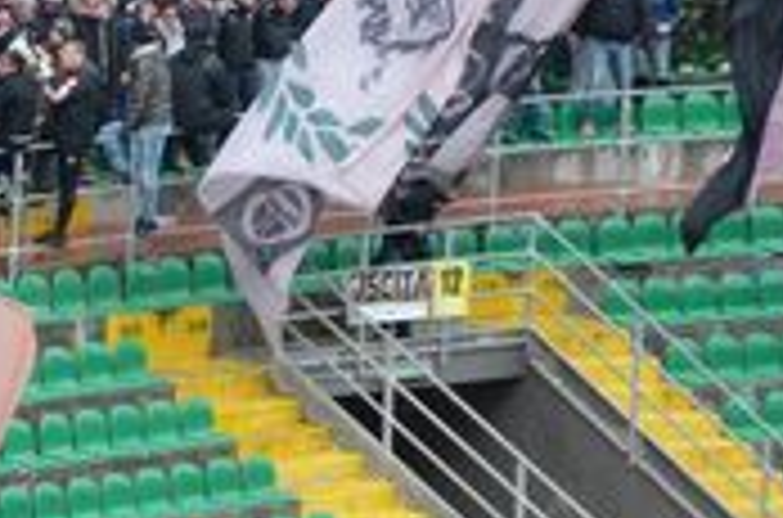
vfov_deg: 2.6
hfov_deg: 4.0
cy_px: 2
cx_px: -400
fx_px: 11185
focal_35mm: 516
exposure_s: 1/125
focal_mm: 105
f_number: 5.6
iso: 280
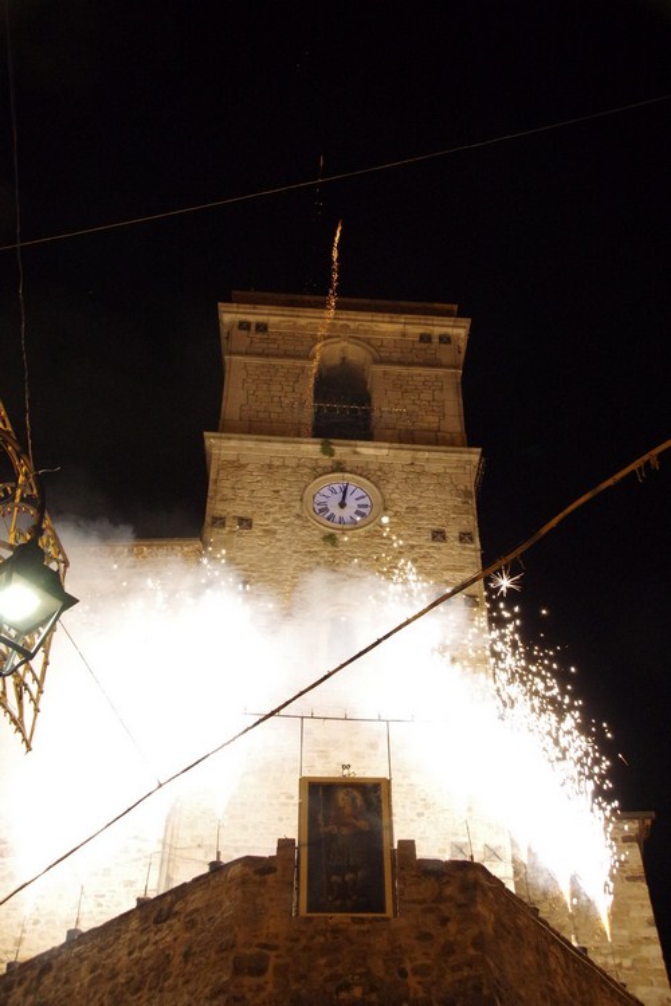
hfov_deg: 29.2
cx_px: 336
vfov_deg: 42.7
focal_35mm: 46
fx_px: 1286
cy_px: 503
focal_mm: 31
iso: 3200
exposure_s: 1/60
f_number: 6.3
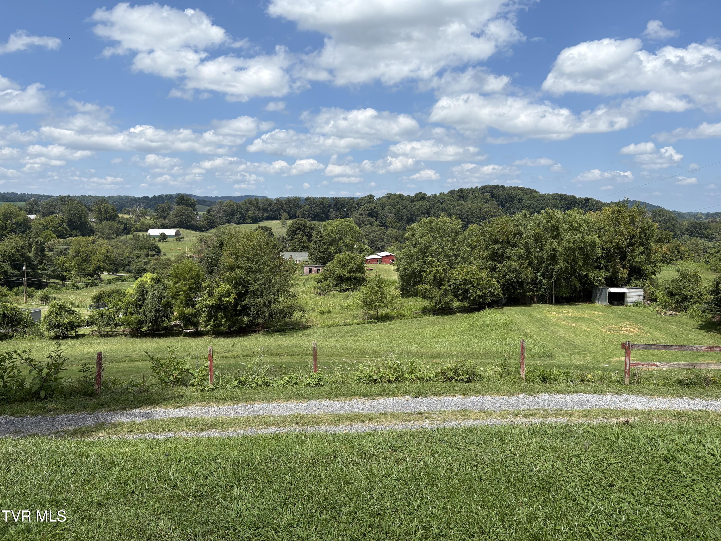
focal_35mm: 26
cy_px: 270
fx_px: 542
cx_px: 360
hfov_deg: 67.3
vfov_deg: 53.1
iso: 50
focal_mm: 5.96
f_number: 1.6
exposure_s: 1/3831
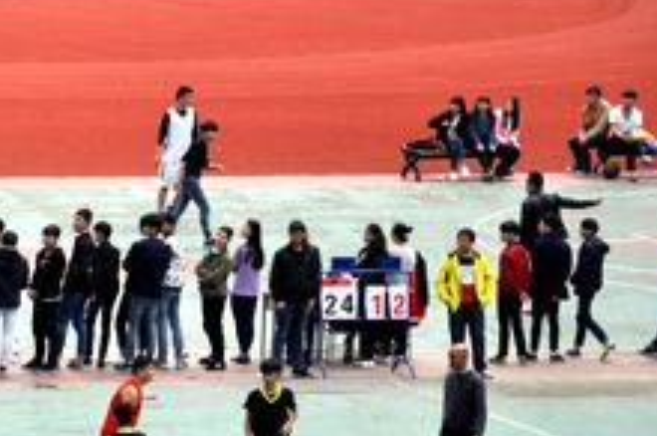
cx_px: -99
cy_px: 291
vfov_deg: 3.5
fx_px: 7166
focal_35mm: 393
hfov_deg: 5.2
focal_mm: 105
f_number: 5.6
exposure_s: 1/3200
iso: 400
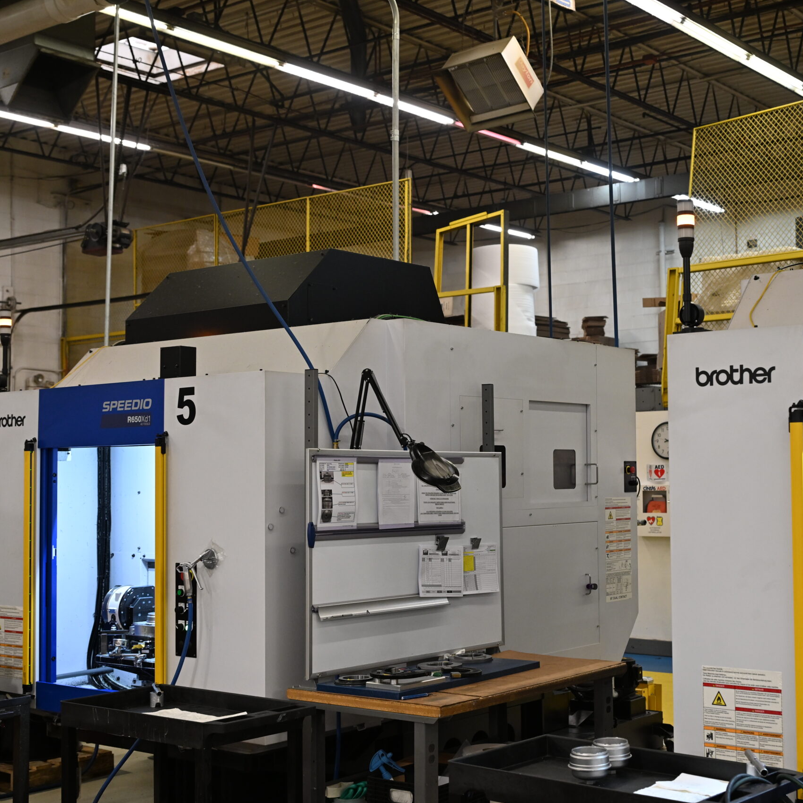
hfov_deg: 33.7
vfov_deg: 34.0
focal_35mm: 50
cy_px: 402
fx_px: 1312
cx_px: 529
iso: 1600
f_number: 4
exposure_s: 1/125
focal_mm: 39
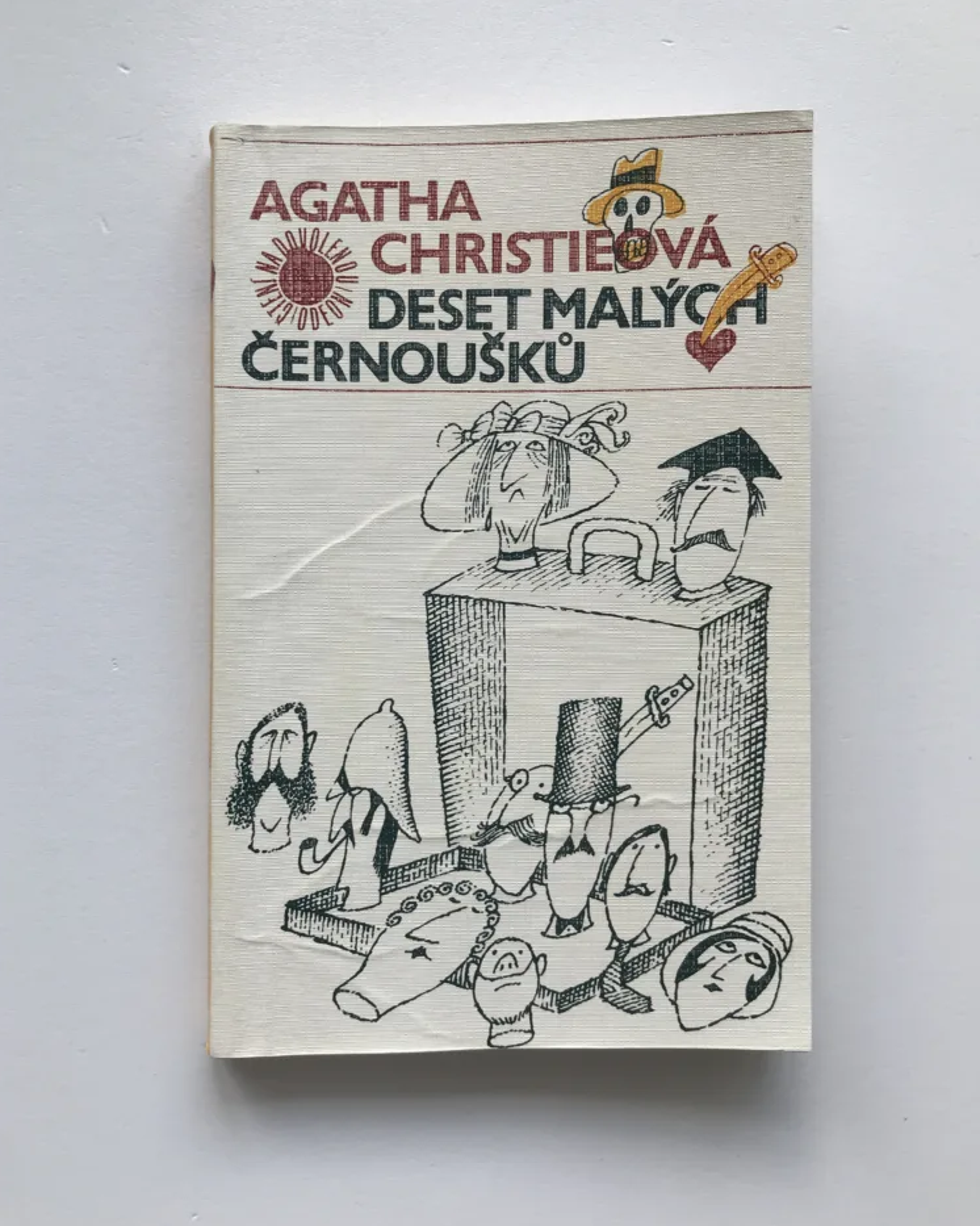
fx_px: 1088
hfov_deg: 48.5
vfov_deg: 58.8
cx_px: 477
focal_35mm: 30
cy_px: 587
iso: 20
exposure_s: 1/128
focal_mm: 3.99
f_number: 1.8
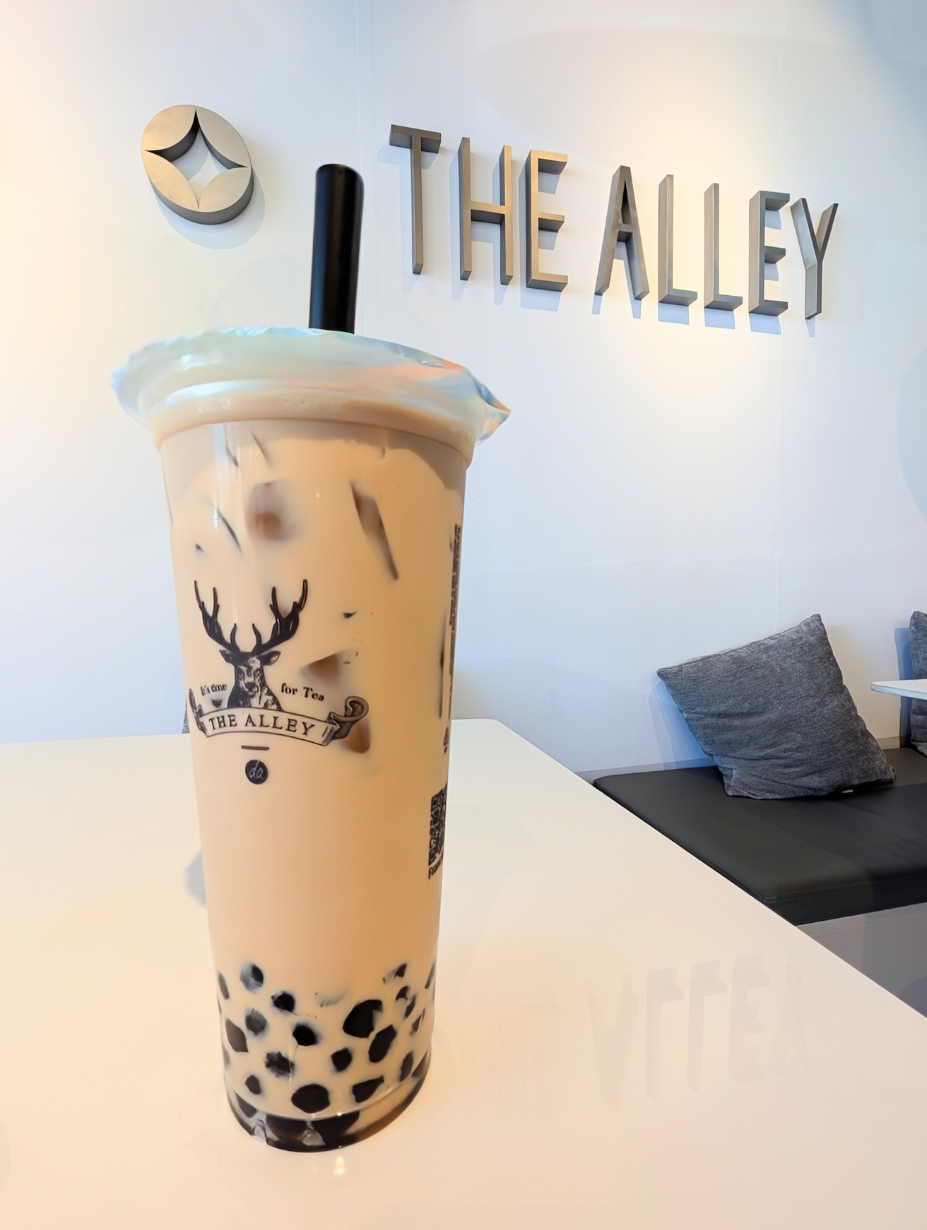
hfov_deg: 94.7
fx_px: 427
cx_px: 464
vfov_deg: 110.4
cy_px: 615
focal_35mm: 12
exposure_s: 1/120
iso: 55
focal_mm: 2.02
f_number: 1.7
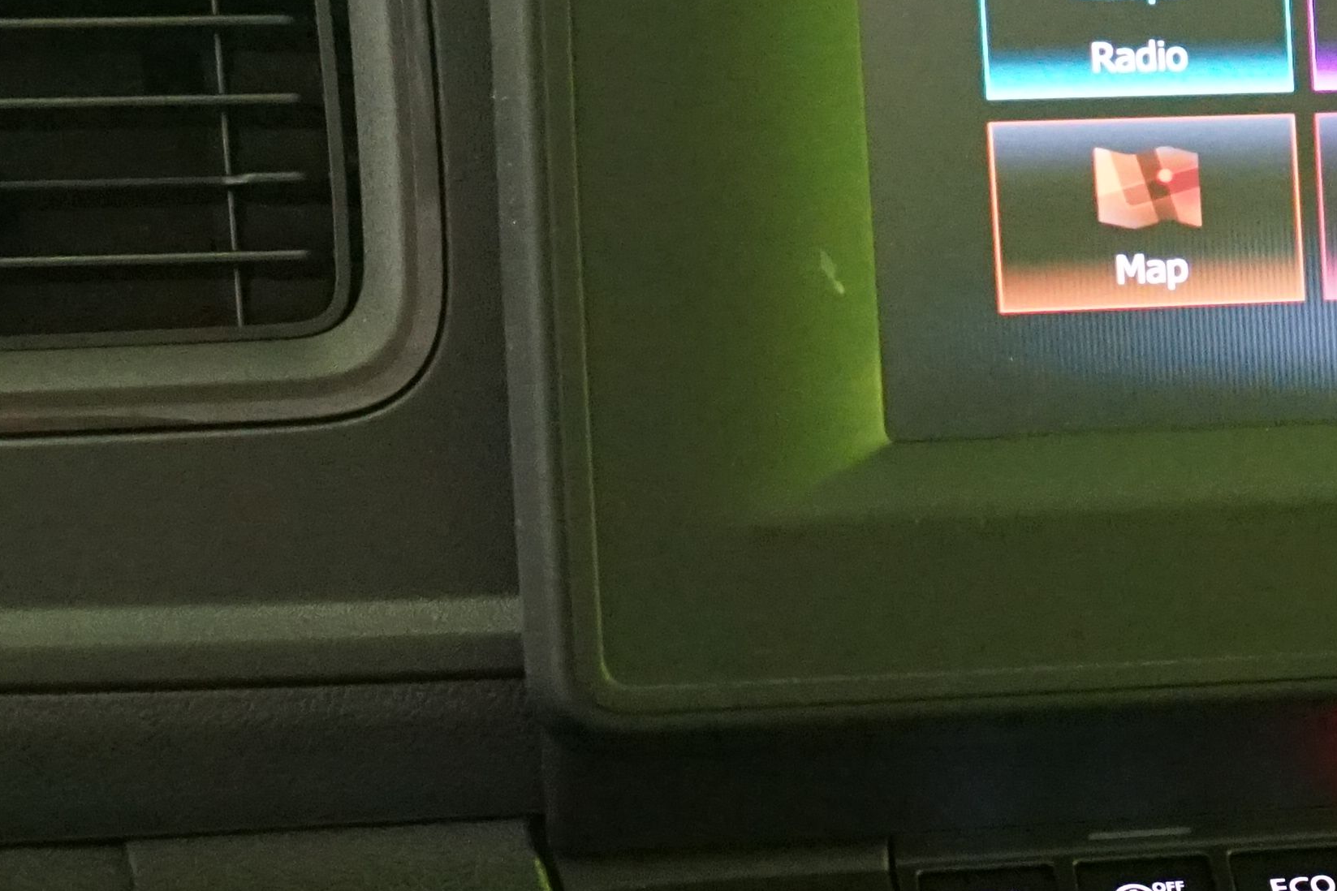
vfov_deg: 13.1
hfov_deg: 19.4
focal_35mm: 102
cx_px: 1339
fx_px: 3788
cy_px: 1069
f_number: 3.5
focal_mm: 28
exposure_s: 1/25
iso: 6400
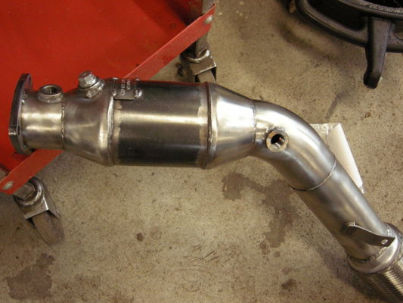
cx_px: 182
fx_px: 489
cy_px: 136
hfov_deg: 44.7
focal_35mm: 42
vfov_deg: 34.3
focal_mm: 7.5
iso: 400
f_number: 2.7
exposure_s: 1/38.8
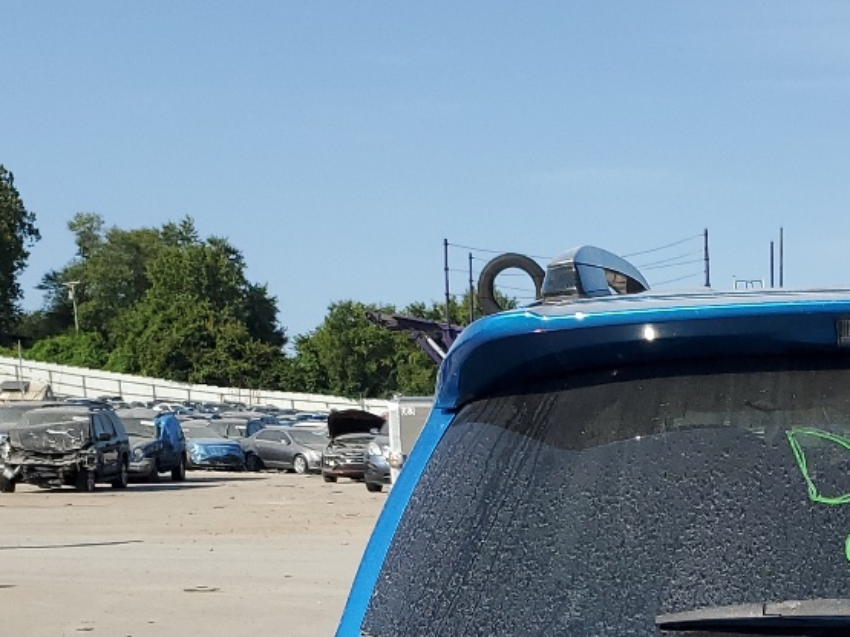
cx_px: 879
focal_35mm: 75
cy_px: 897
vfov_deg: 17.9
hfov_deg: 24.6
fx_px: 1841
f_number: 1.5
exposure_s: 1/3333
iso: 50
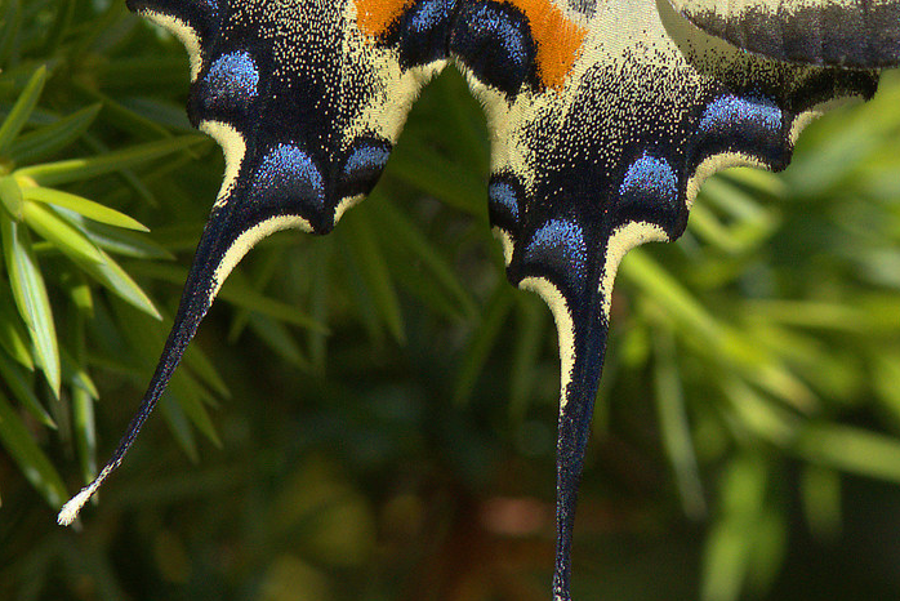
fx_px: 9028
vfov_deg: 3.8
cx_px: 502
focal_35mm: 361
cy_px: -137
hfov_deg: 5.7
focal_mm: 105
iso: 640
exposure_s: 1/1000
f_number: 14
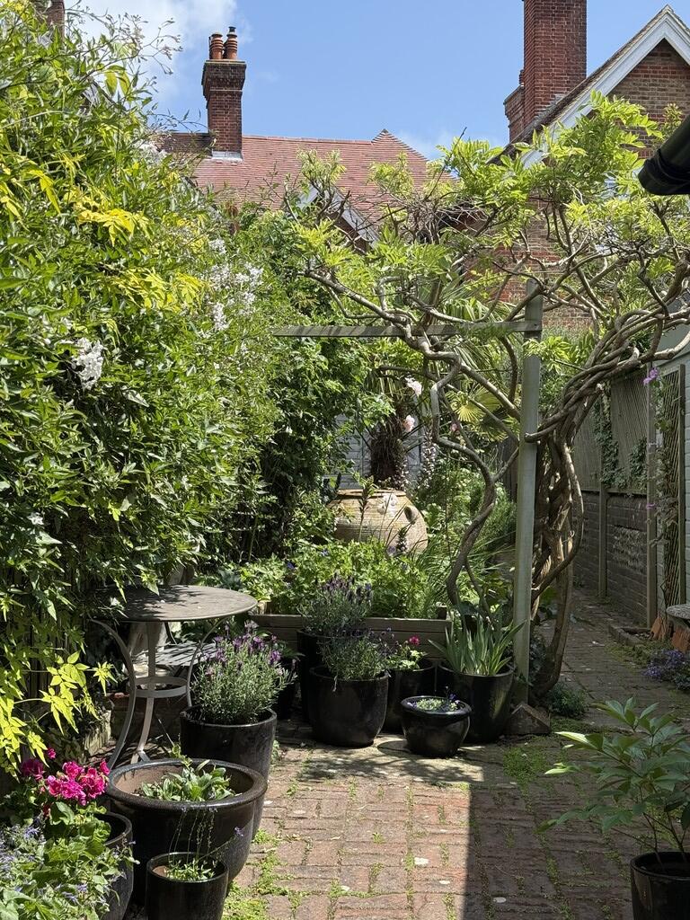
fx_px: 1276
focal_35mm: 48
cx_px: 345
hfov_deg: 30.3
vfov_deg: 39.7
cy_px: 460
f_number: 1.78
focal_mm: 6.76
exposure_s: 1/2273
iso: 64
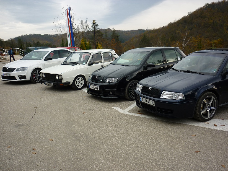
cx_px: 114
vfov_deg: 42.9
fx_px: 217
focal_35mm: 33
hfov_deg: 55.4
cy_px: 86
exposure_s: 1/320
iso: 80
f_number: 2.8
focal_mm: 5.5
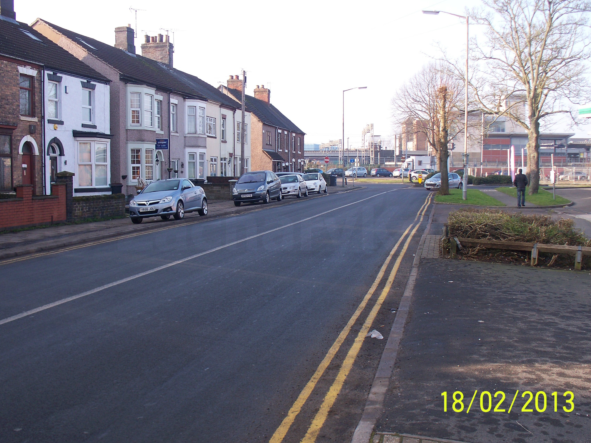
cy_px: 207
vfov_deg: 34.3
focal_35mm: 42
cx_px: 269
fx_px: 717
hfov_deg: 44.7
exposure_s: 1/200
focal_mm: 7.54
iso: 64
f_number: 2.8
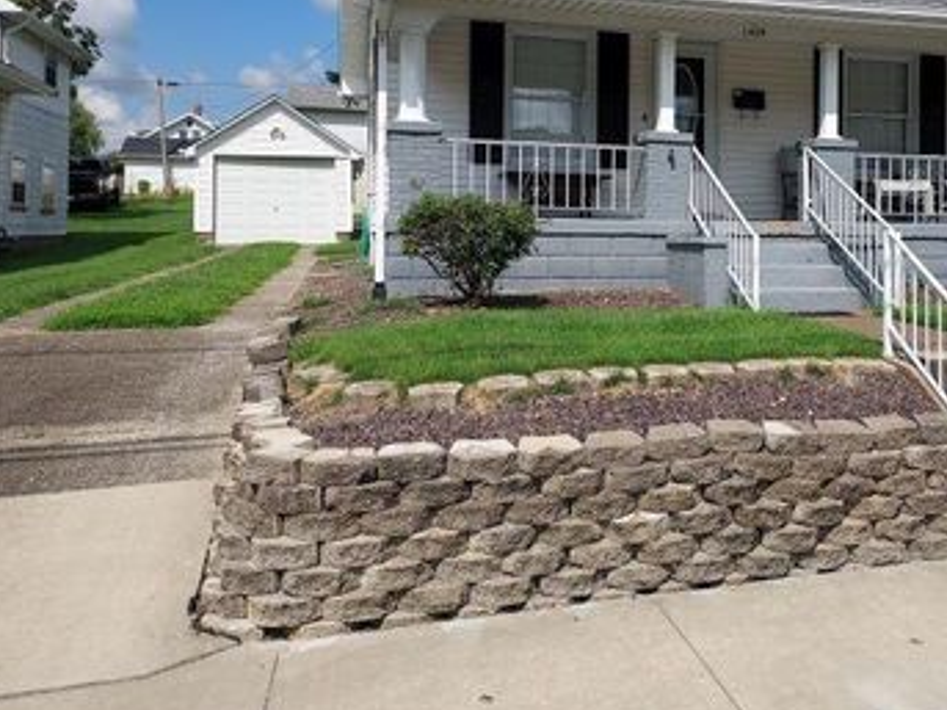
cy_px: 206
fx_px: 957
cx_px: 668
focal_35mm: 35
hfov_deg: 51.2
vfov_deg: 39.9
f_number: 1.8
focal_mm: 4.6
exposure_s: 1/1640
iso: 40
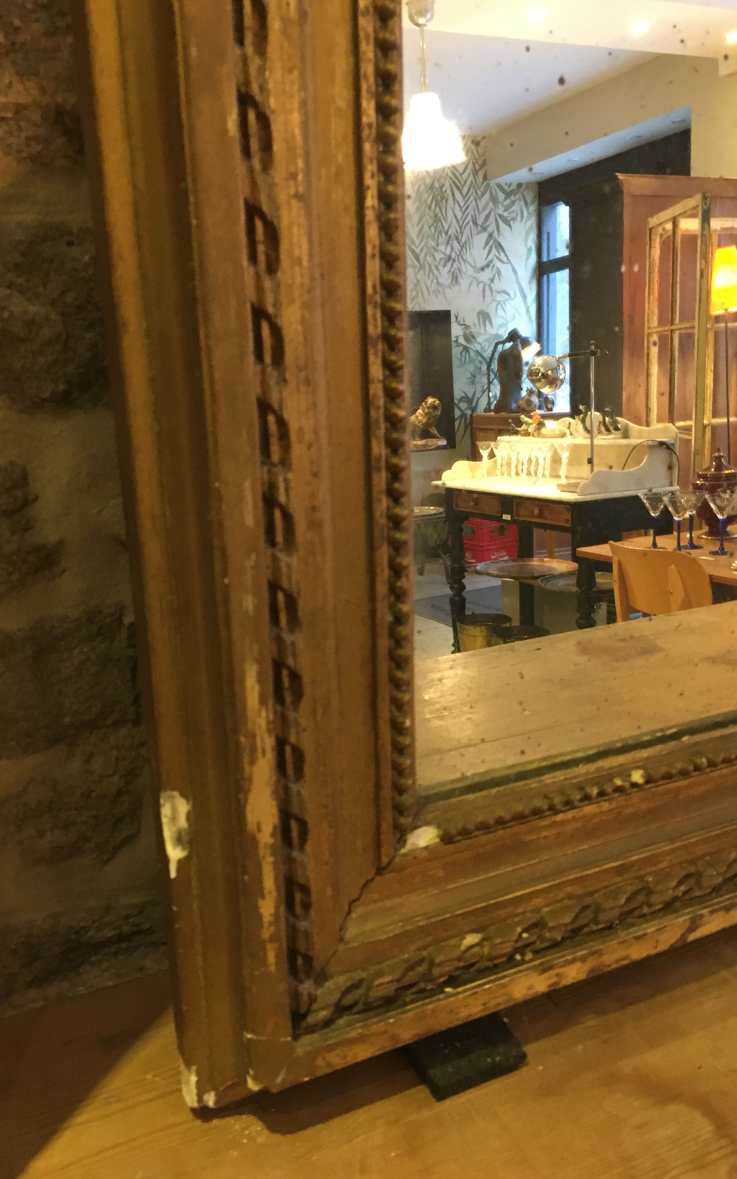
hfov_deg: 40.6
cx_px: 372
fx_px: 996
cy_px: 593
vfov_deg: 61.2
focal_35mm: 31
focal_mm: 4.15
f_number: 2.2
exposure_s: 1/25
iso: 200
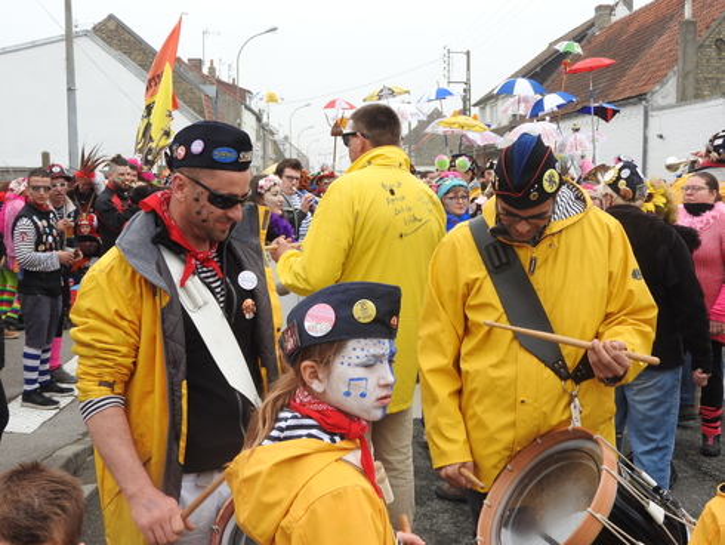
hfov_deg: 42.1
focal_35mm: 45
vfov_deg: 32.2
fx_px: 943
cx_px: 362
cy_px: 272
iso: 100
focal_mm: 8.1
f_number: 4
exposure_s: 1/200
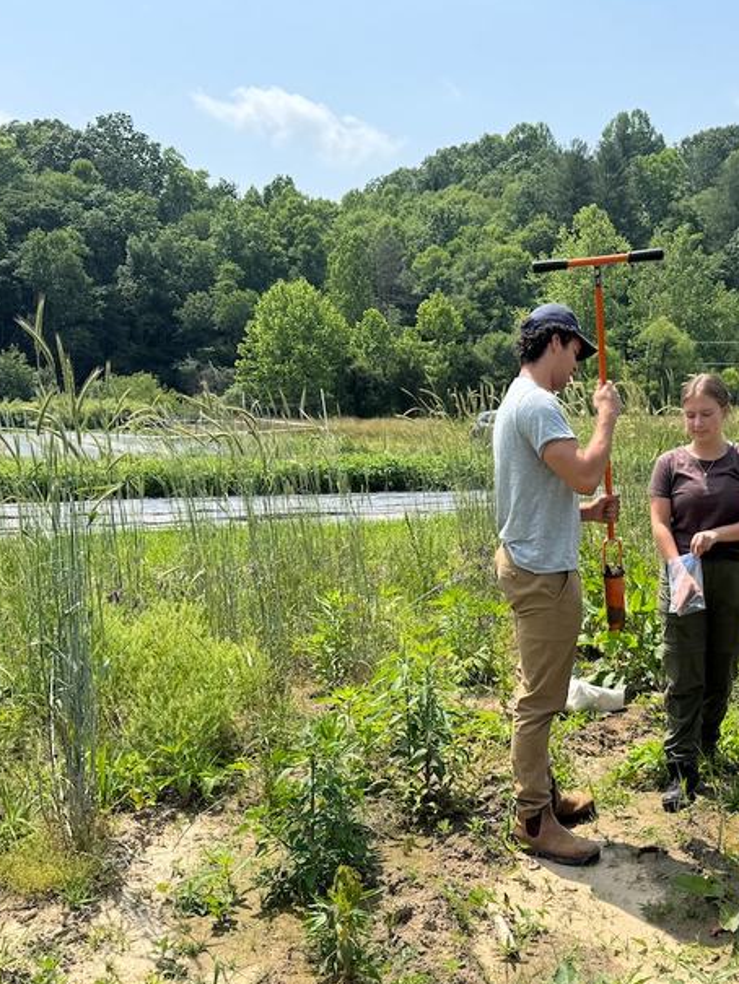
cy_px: 561
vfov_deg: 50.0
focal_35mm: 37
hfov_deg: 38.2
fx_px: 1053
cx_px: 499
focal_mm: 6.76
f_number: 1.78
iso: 80
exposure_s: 1/2959
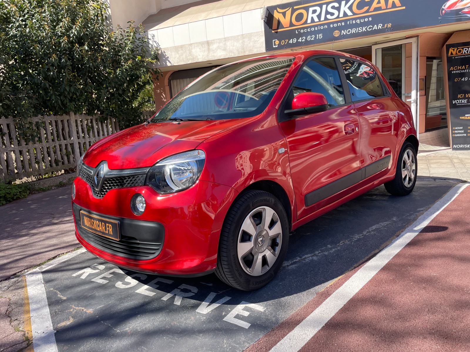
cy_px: 176
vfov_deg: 53.1
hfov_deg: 67.3
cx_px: 235
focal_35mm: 26
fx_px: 353
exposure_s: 1/769
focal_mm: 4.2
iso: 32
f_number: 1.6
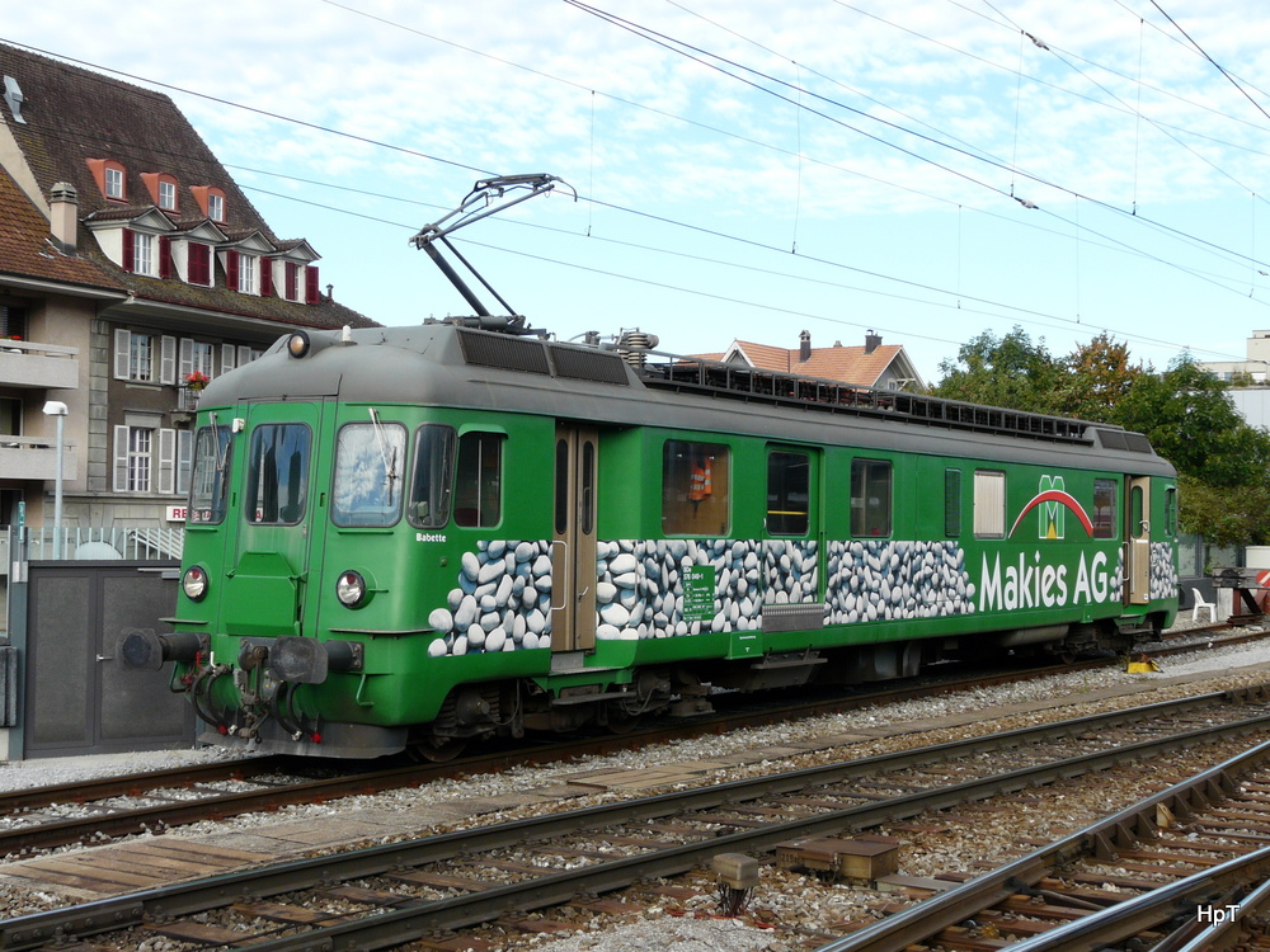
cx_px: 635
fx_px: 1871
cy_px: 476
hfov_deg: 37.5
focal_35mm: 51
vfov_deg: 28.6
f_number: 5
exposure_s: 1/200
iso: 100
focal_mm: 8.4
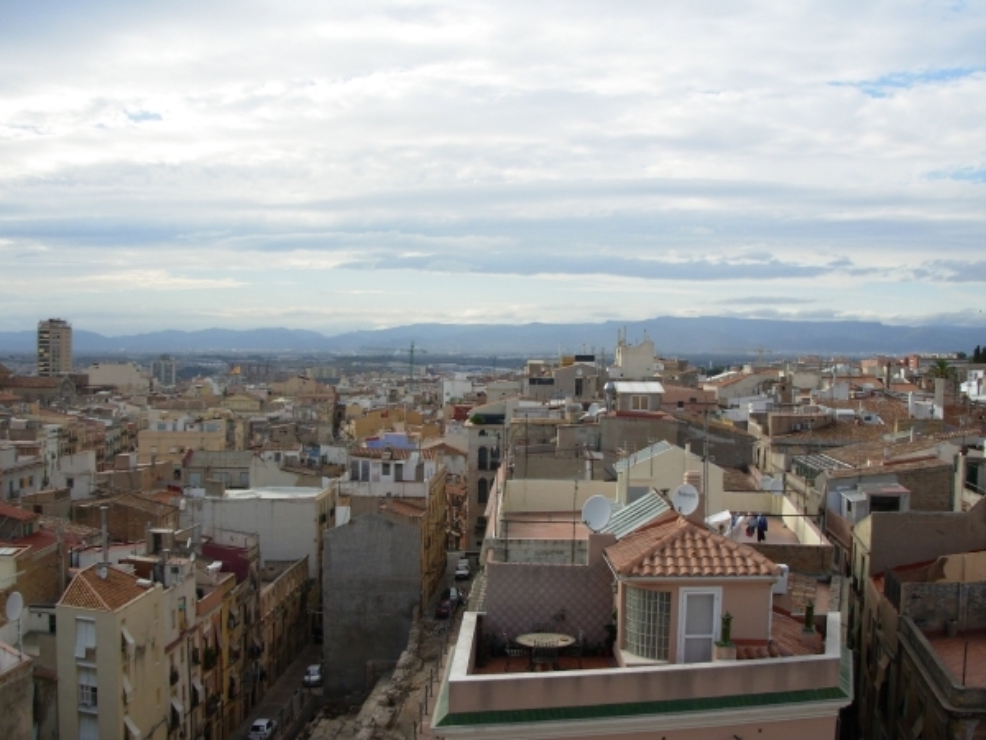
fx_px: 1082
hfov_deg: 49.0
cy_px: 370
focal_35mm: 38
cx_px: 493
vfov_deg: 37.7
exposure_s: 1/939
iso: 50
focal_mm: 6.3
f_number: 2.9
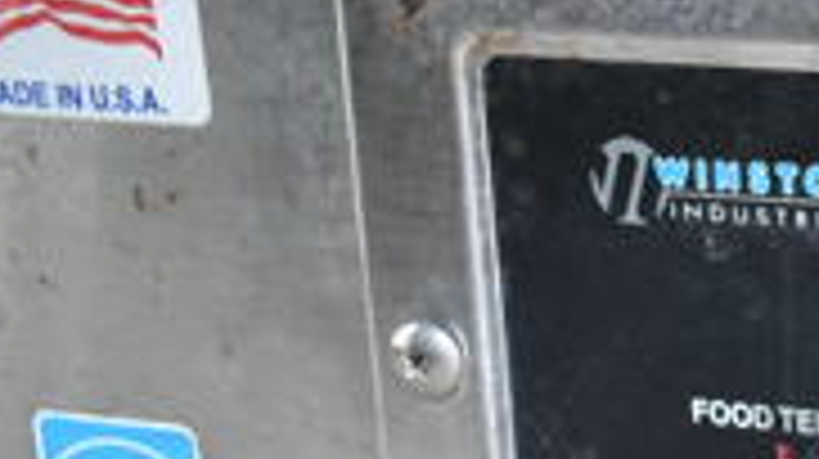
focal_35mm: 95
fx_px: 2061
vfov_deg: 12.7
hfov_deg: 19.4
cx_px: 1260
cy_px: 266
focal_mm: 18
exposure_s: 1/30
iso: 1250
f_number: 3.5
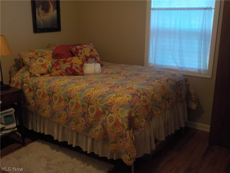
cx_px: 115
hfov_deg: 49.0
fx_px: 252
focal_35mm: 38
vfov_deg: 37.7
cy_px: 86
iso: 800
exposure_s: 1/15
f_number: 3.7
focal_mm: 5.2
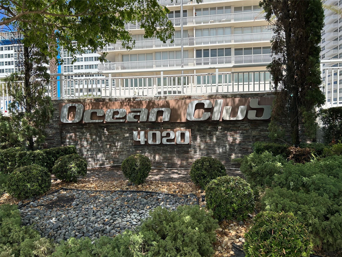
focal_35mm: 26
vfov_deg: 53.1
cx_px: 171
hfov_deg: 67.3
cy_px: 128
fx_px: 257
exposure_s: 1/2571
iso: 50
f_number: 1.5
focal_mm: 5.7
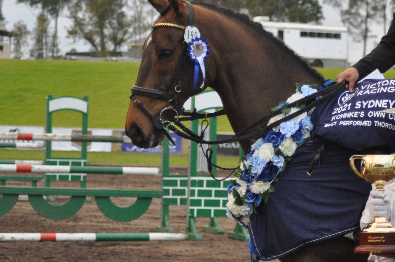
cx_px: 245
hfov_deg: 13.4
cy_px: 96
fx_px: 1677
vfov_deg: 8.9
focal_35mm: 153
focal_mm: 70
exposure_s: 1/100
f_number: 4
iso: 1600
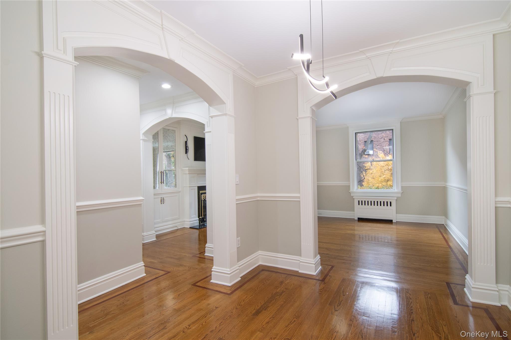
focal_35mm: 16
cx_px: 256
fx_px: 234
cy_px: 170
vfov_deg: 72.0
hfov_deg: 95.0
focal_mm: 11
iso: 640
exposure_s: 1/40
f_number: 8
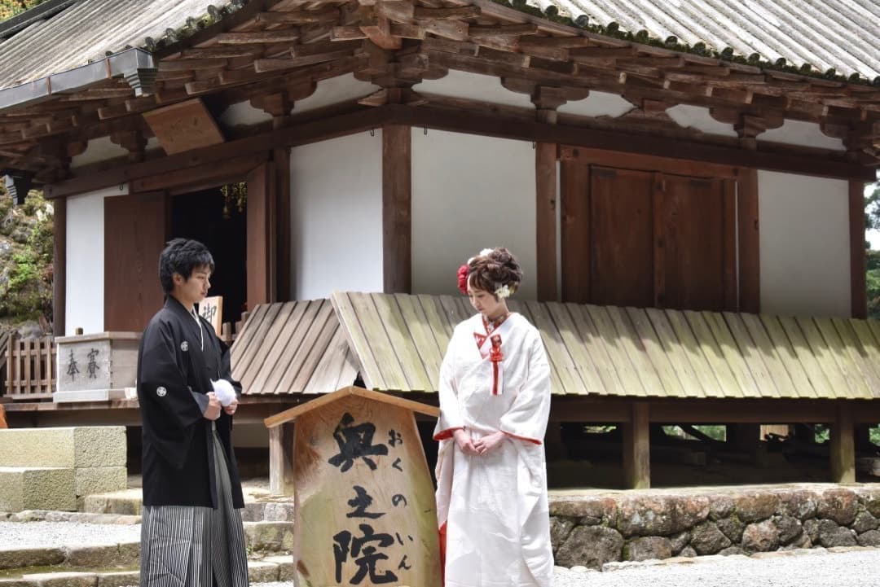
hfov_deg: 27.0
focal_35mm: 75
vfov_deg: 18.2
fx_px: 1834
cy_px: 294
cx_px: 440
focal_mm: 75
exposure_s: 1/320
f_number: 10
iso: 2000
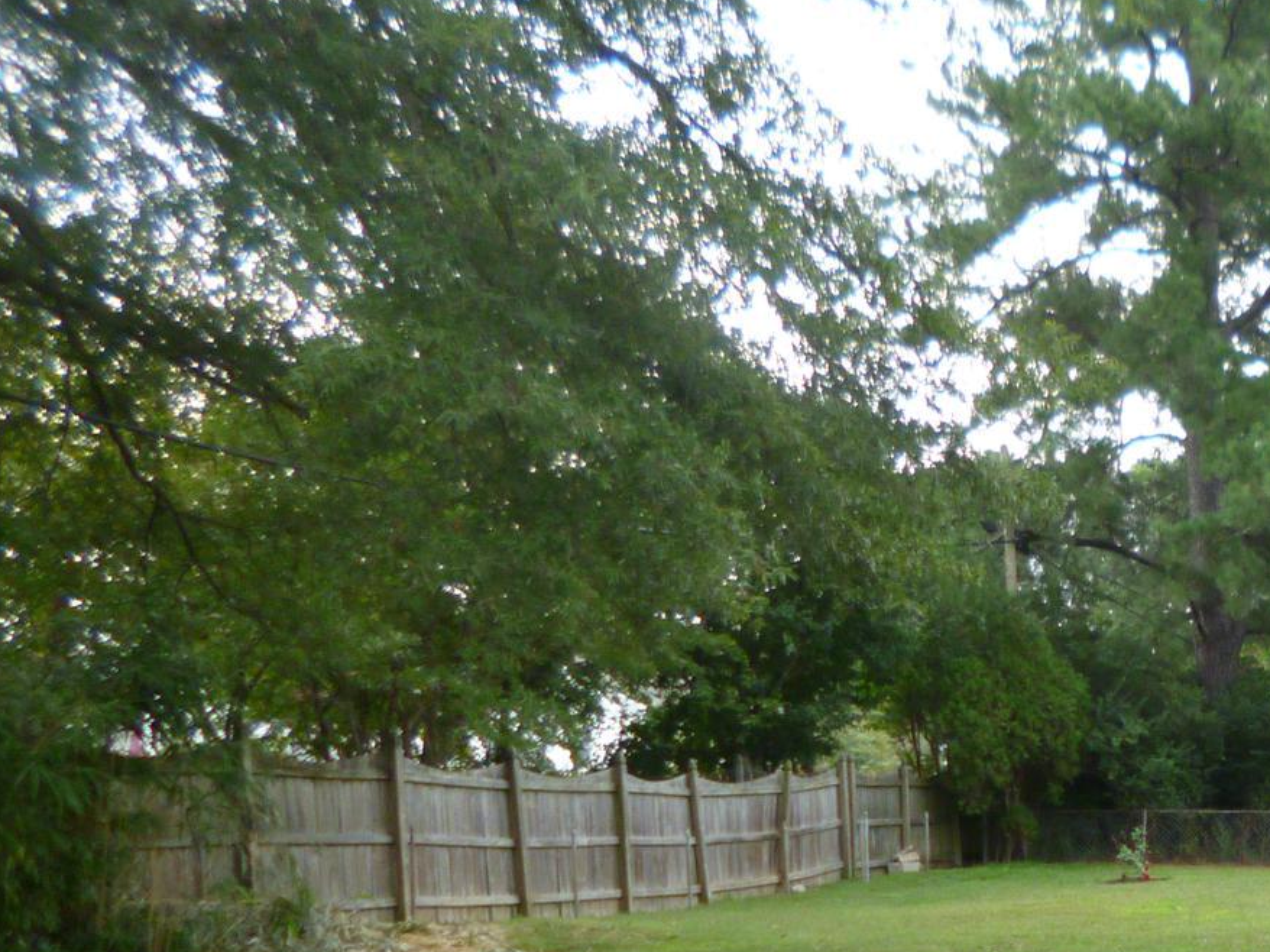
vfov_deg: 25.4
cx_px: 1241
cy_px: 829
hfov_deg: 31.9
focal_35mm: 56
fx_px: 2054
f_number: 2.5
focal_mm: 4.3
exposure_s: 1/60
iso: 160
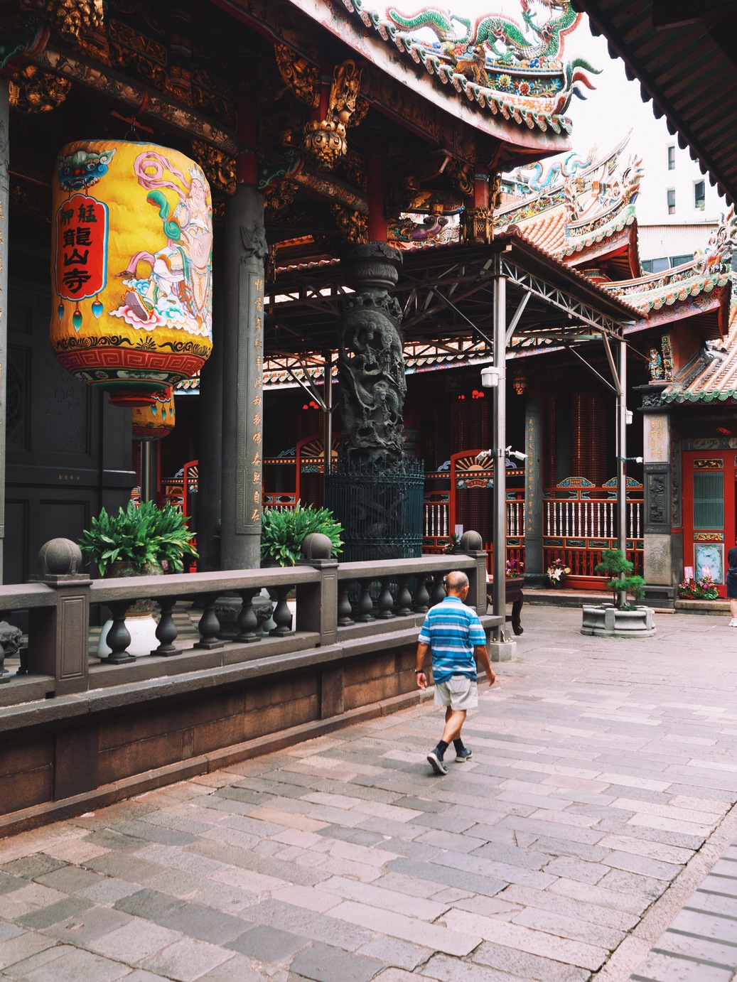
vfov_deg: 53.9
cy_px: 491
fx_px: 965
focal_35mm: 34
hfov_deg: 41.8
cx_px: 368
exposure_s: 1/200
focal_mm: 17
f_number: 3.5
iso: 200
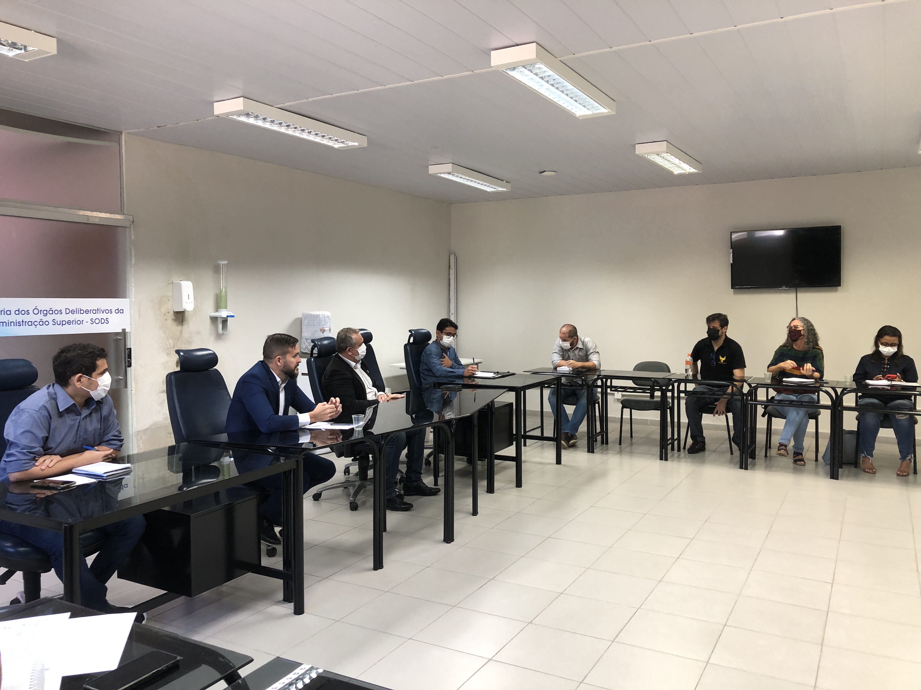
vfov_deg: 49.7
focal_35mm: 28
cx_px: 460
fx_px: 745
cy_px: 345
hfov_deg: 63.4
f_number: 1.8
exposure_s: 1/20
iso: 40
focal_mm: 3.99
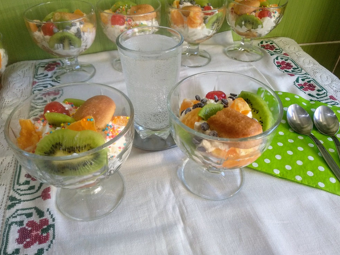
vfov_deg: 51.4
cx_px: 172
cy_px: 129
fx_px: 265
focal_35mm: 27
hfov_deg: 65.3
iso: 250
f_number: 2.2
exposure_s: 1/50
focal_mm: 3.81
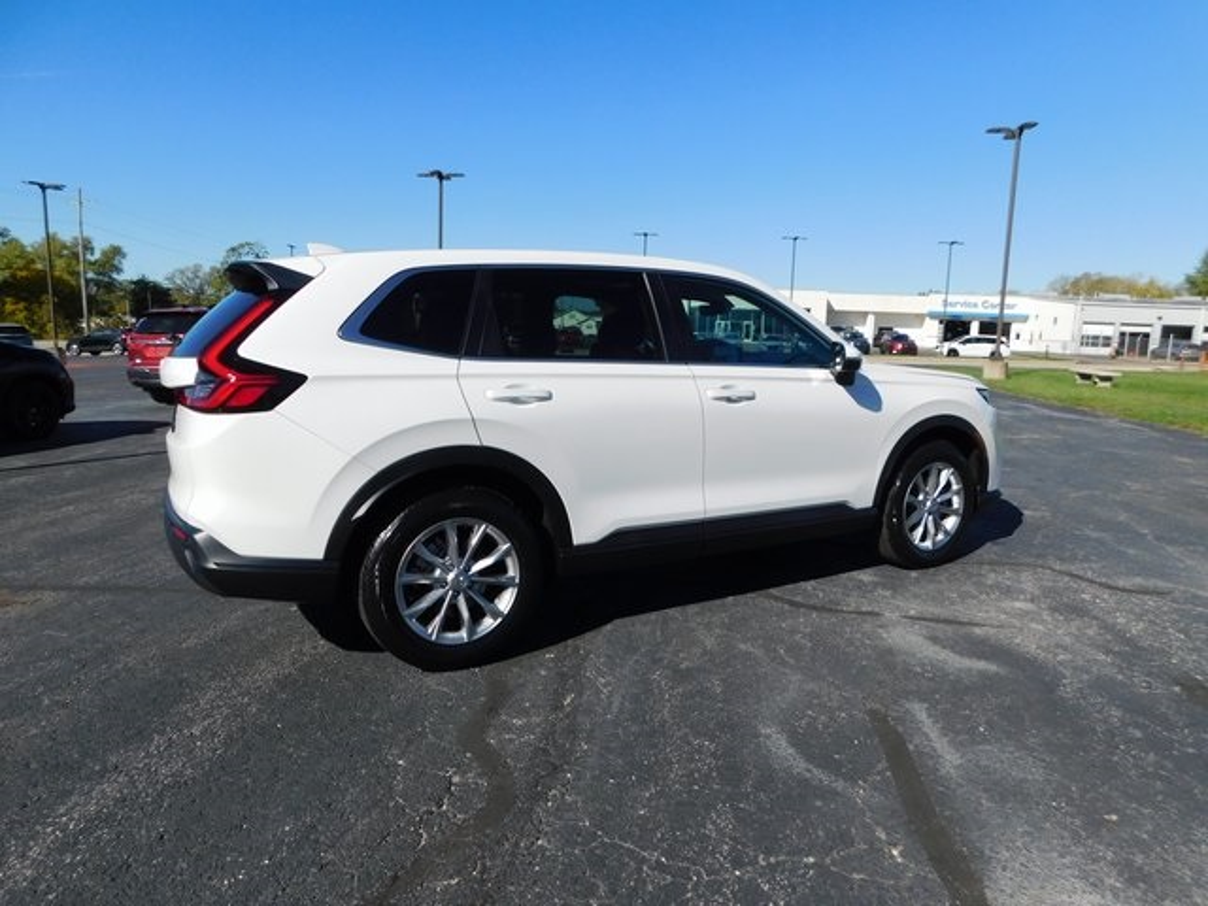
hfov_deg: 73.9
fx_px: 803
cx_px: 604
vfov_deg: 58.9
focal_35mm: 23
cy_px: 453
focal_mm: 4
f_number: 6
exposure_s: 1/640
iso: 125
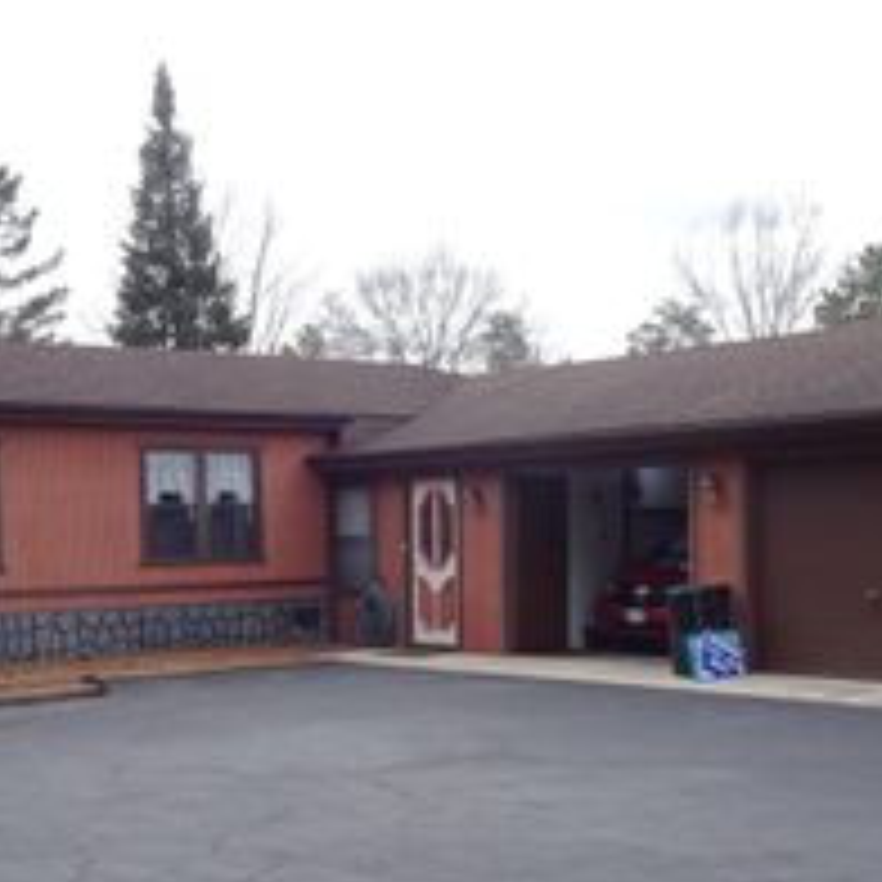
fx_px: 1557
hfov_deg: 31.5
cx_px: 328
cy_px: 664
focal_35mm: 54
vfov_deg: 31.1
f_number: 3.5
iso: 80
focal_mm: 4.1
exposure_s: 1/400
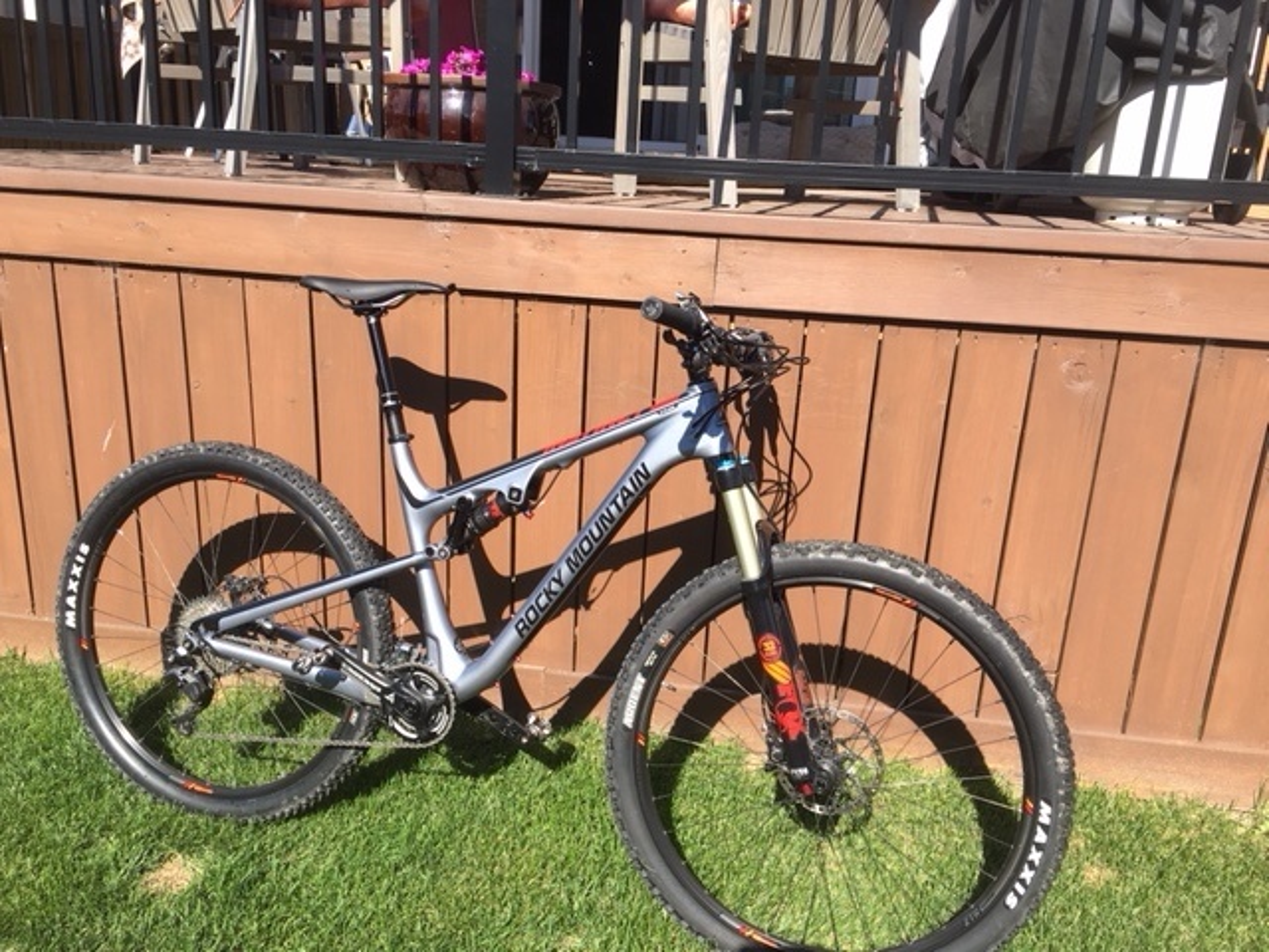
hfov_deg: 61.7
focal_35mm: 29
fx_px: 1063
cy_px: 476
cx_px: 634
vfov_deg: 48.2
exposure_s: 1/625
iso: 25
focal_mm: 4.15
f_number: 2.2
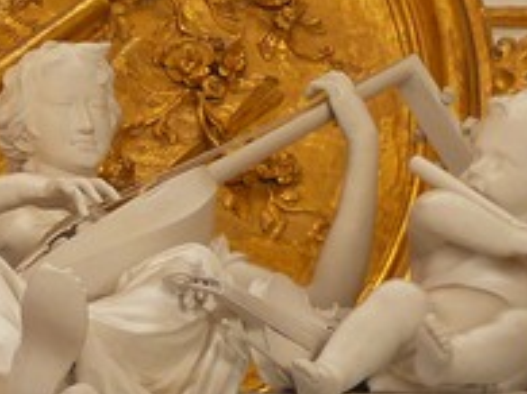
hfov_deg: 6.2
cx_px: 51
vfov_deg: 4.7
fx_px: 4854
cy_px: 256
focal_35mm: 319
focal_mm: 17.5
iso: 200
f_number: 3.2
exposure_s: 1/20
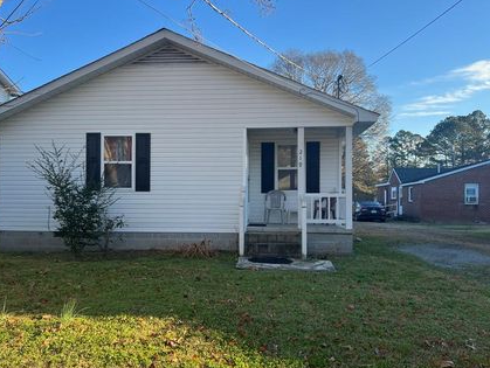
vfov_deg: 45.5
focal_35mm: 31
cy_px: 201
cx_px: 222
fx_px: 439
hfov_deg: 58.2
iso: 50
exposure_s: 1/840
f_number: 1.5
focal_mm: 5.7
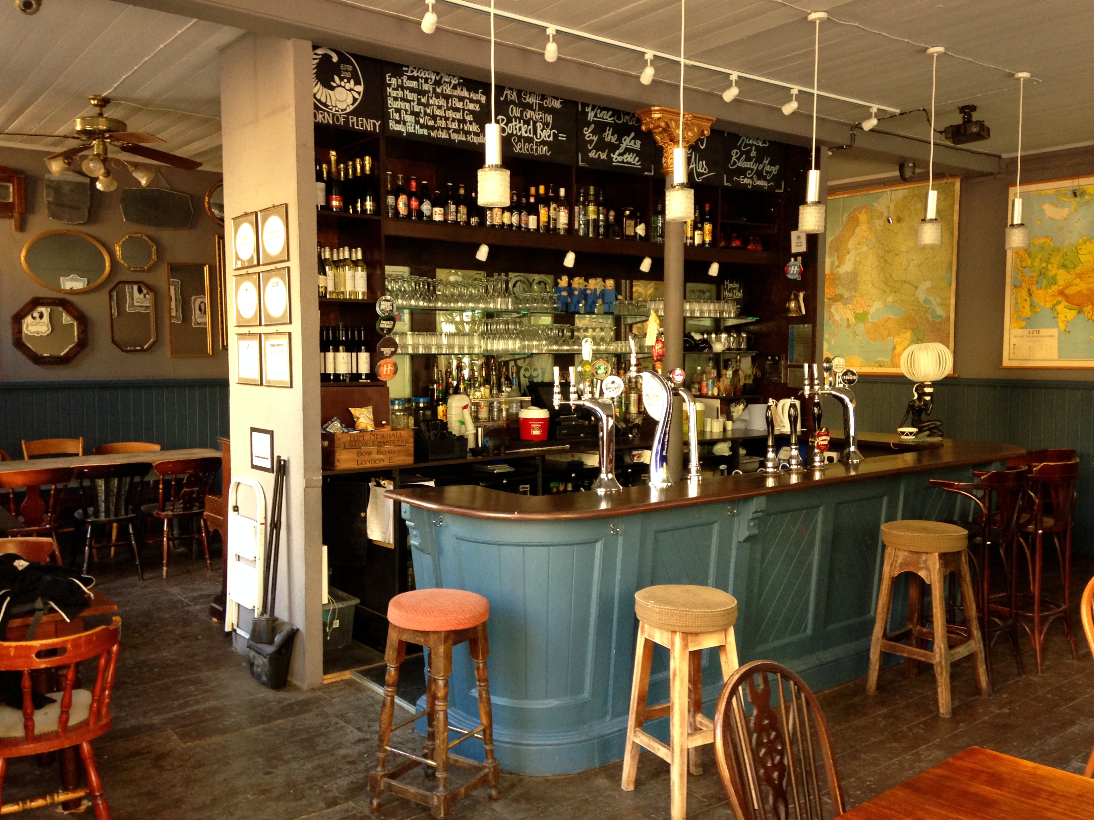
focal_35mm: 33
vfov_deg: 42.9
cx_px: 547
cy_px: 410
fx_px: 1043
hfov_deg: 55.4
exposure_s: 1/20
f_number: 2.4
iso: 160
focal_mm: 4.12
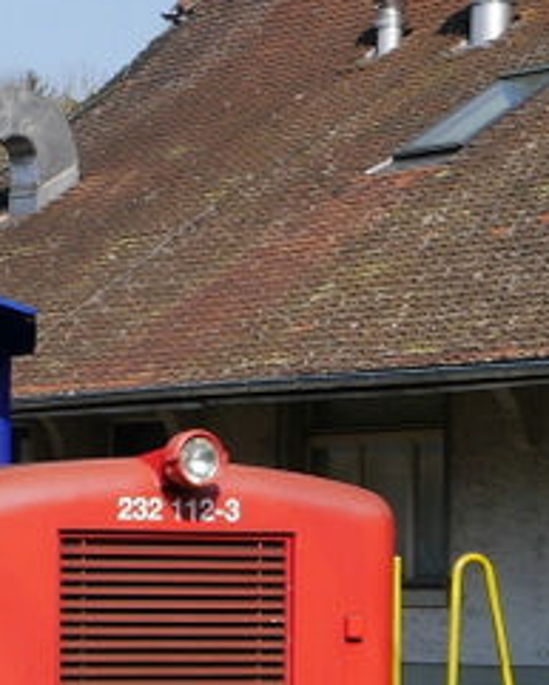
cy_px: 701
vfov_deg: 9.8
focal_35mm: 196
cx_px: -469
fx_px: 3978
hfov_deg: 7.6
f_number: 8
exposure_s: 1/400
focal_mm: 22
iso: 160
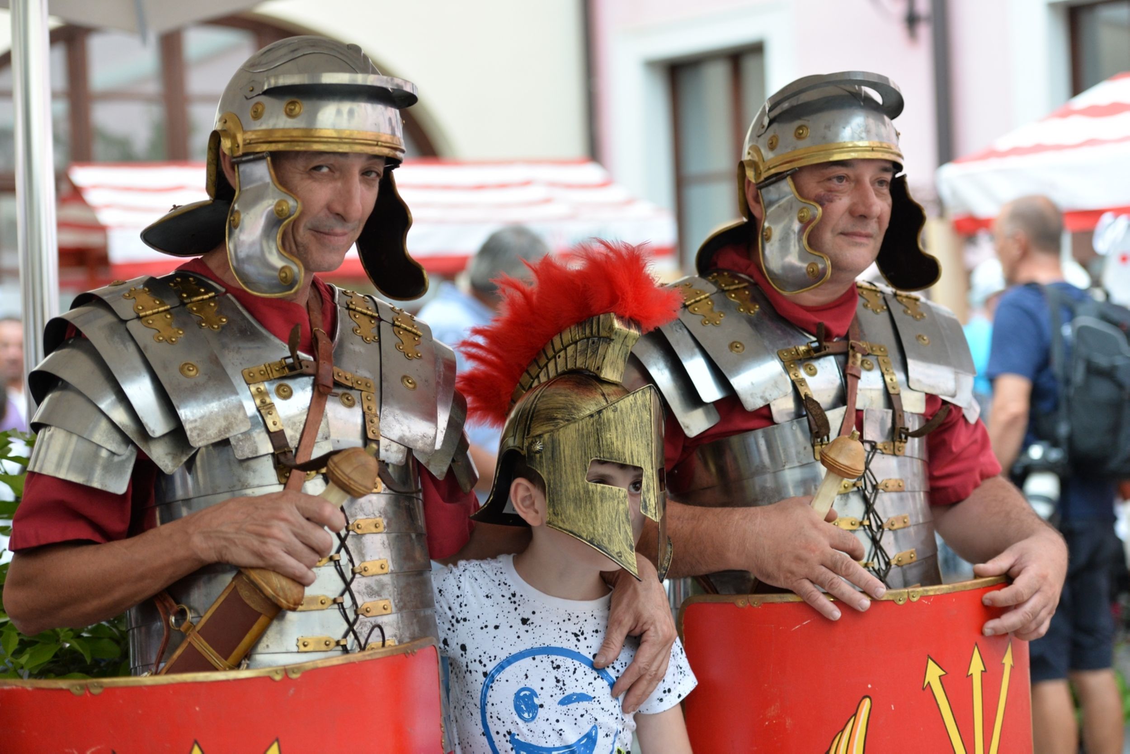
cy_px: 377
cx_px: 565
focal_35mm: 70
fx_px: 2198
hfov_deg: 28.8
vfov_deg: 19.5
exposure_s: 1/320
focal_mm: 70
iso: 1250
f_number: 2.8
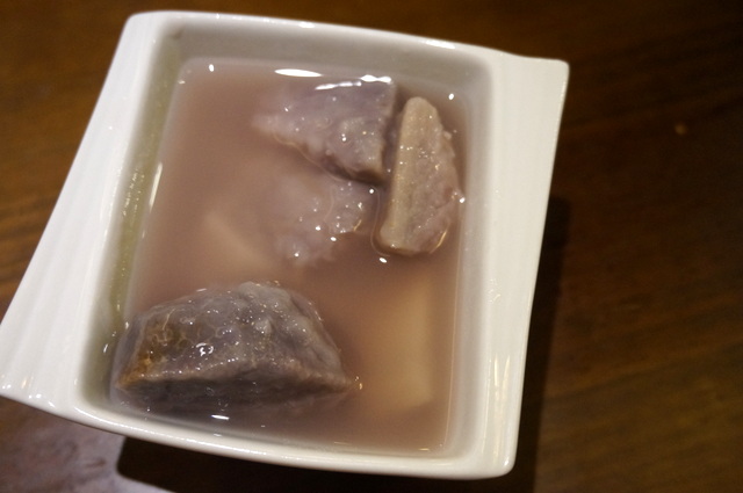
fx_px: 773
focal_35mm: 38
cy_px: 246
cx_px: 372
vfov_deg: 35.4
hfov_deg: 51.3
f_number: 4.5
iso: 2000
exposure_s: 1/60
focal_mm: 25
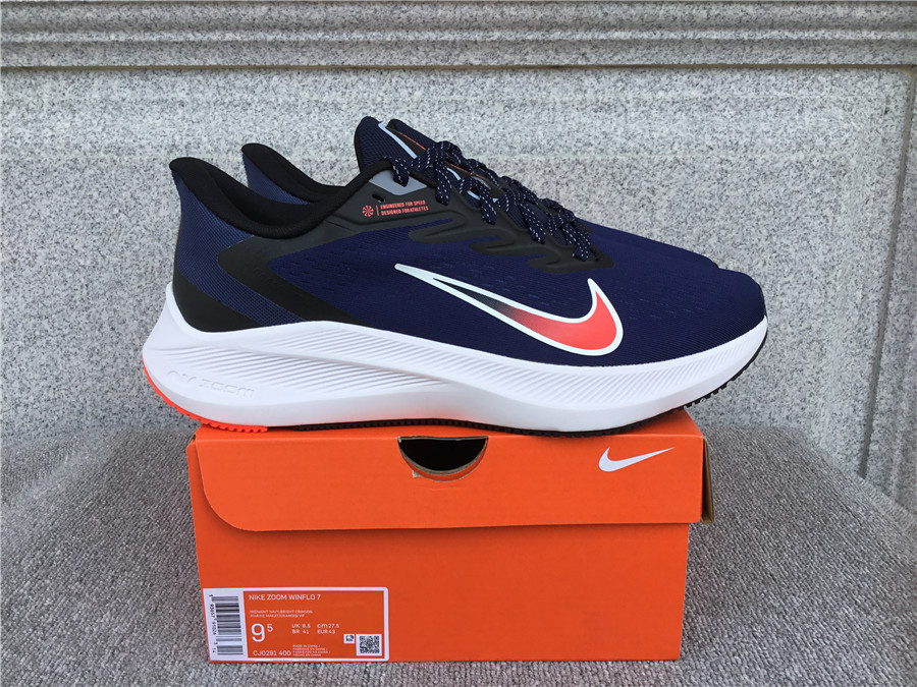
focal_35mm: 31
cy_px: 344
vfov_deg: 45.4
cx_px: 458
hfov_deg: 58.4
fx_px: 821
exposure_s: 1/440
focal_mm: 3.3
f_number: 2.4
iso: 25
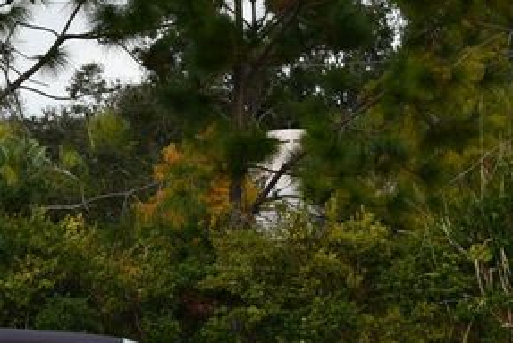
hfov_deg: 10.9
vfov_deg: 7.3
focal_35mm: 187
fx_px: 2667
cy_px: 370
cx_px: 84
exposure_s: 1/250
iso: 160
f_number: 8
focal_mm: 42
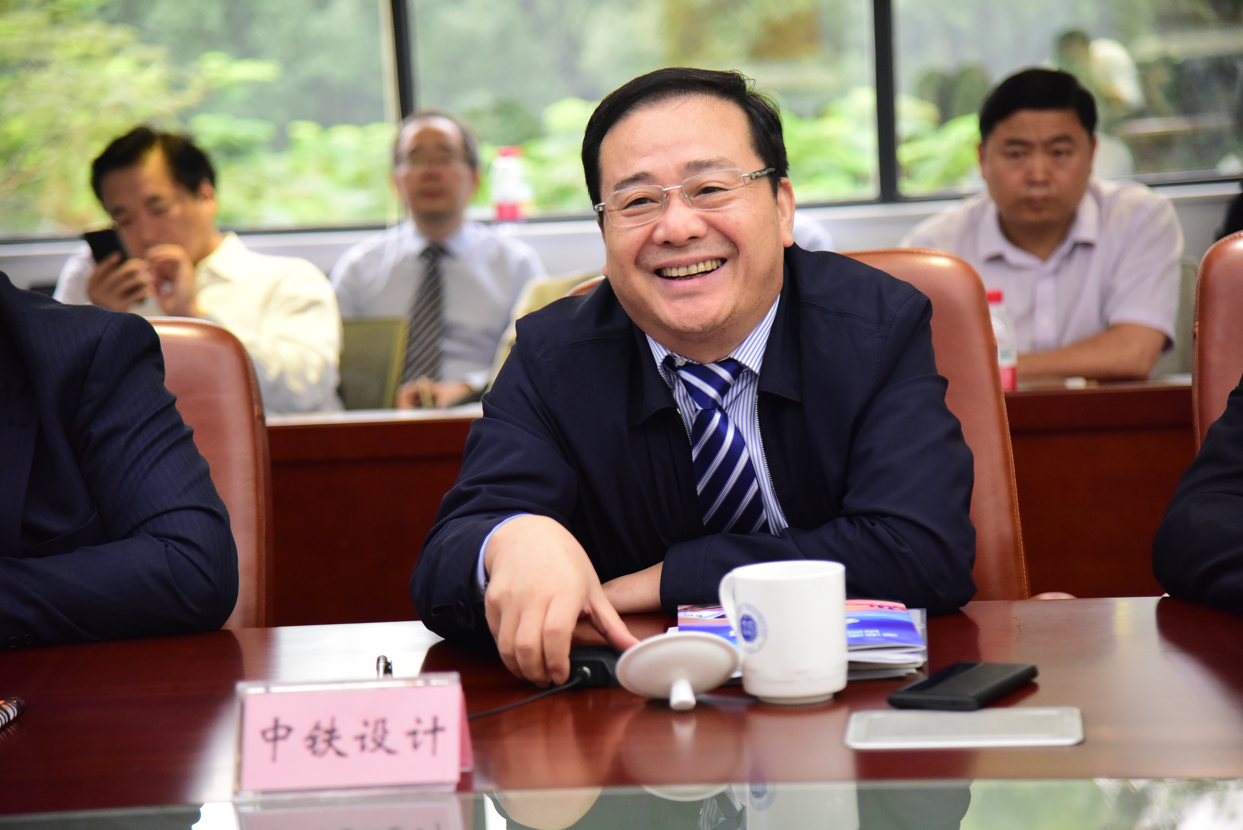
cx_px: 622
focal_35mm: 95
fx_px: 3281
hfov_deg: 21.5
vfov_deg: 14.4
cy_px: 415
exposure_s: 1/160
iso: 3600
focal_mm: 95
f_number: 4
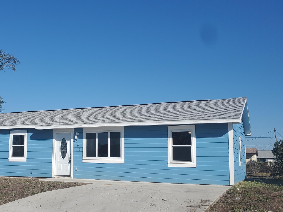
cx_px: 87
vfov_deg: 34.3
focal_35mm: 42
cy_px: 125
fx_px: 343
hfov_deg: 43.9
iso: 50
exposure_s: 1/2419
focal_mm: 4.3
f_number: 2.4
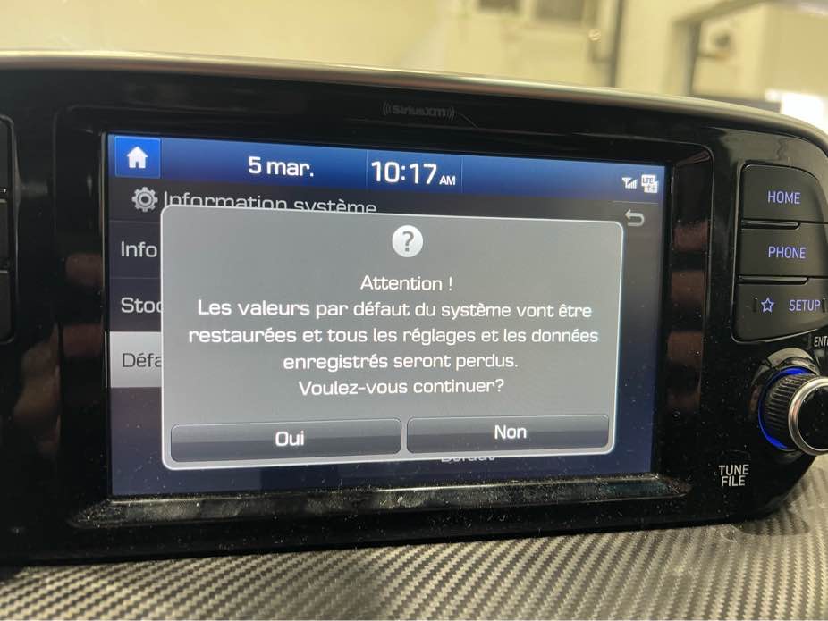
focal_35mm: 26
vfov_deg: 53.1
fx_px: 622
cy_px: 310
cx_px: 414
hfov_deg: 67.3
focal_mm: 5.7
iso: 125
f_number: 1.5
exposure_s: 1/60
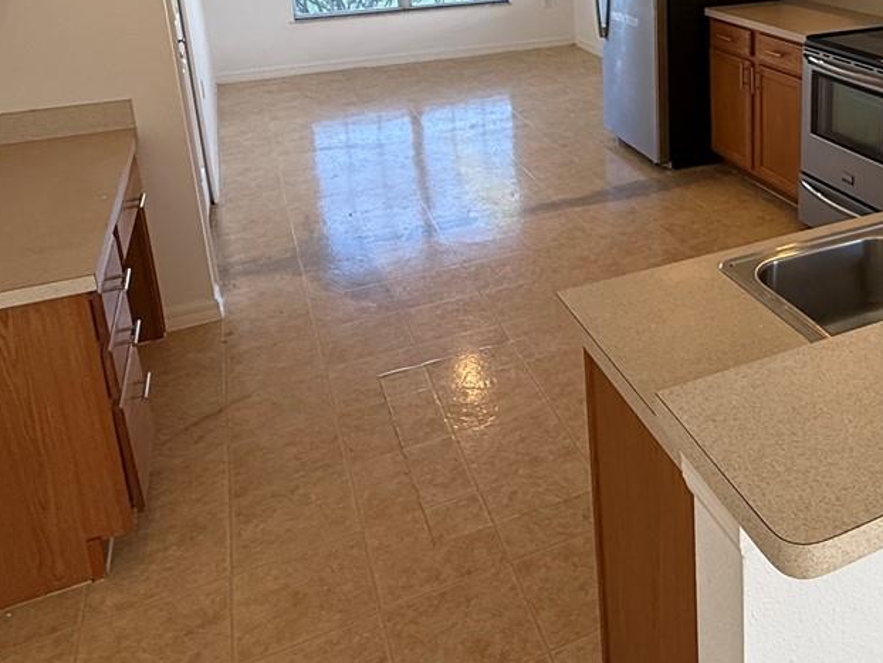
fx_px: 919
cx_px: 740
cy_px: 87
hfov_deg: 47.7
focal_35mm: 36
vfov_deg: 37.5
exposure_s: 1/120
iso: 125
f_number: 2.2
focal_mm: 2.22
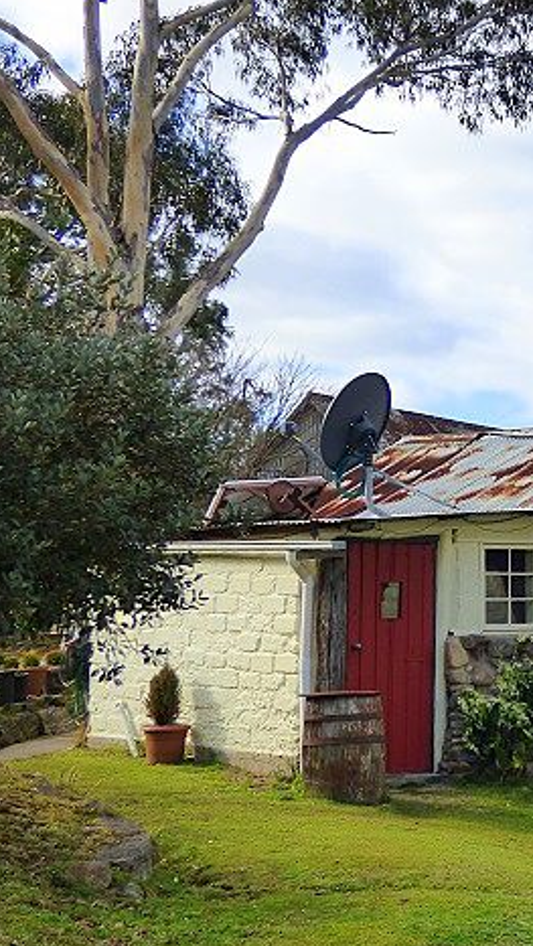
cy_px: 533
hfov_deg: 16.2
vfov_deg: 30.5
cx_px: 764
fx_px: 1732
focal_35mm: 69
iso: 200
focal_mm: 6.47
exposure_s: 1/640
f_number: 3.5
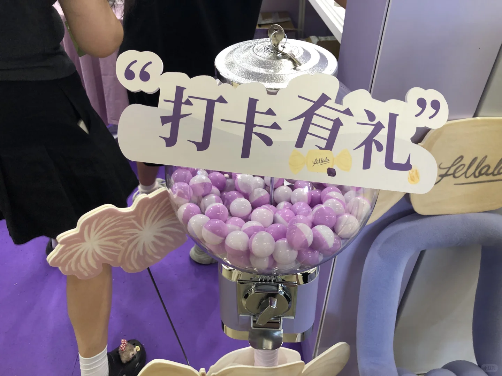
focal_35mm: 28
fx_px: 406
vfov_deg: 49.7
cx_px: 251
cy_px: 188
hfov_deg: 63.4
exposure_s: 1/33
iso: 25
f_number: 1.8
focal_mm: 3.99
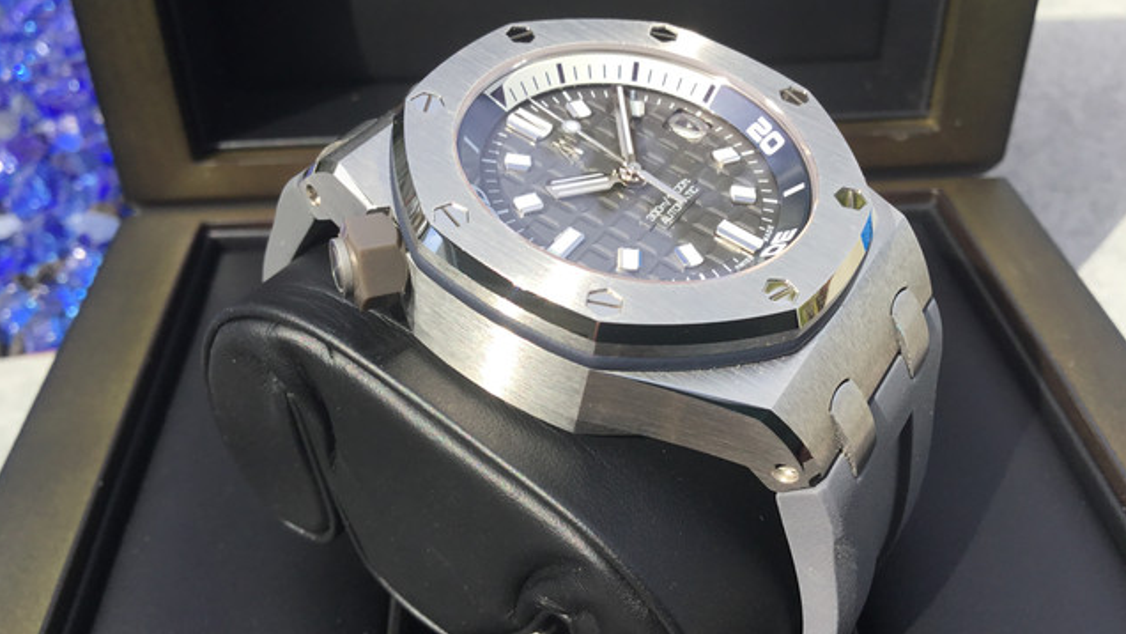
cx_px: 561
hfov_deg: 58.0
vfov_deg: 34.7
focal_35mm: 34
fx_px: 1015
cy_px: 322
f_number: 2.4
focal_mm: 3.3
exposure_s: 1/554
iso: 25
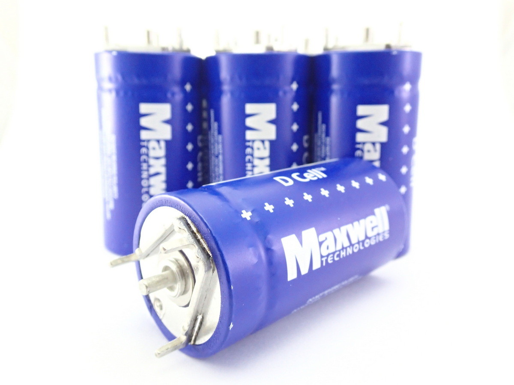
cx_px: 257
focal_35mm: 30
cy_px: 192
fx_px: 445
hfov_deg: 60.0
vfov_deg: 46.8
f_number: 3.2
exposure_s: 1/30
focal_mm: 5.5
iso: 640
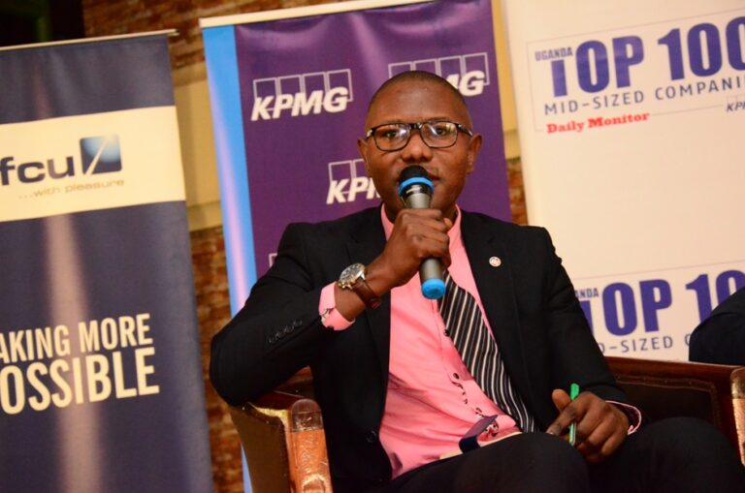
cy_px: 246
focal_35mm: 105
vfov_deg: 13.0
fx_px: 2169
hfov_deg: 19.5
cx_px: 372
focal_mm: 70
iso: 6400
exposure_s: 1/160
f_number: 5.6
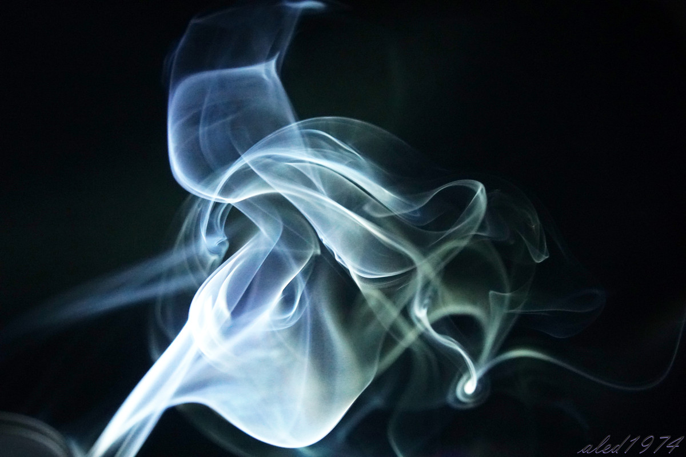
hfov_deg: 32.6
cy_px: 228
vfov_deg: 22.1
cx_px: 343
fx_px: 1172
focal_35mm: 62
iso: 5000
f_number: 4
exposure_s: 1/200
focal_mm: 41
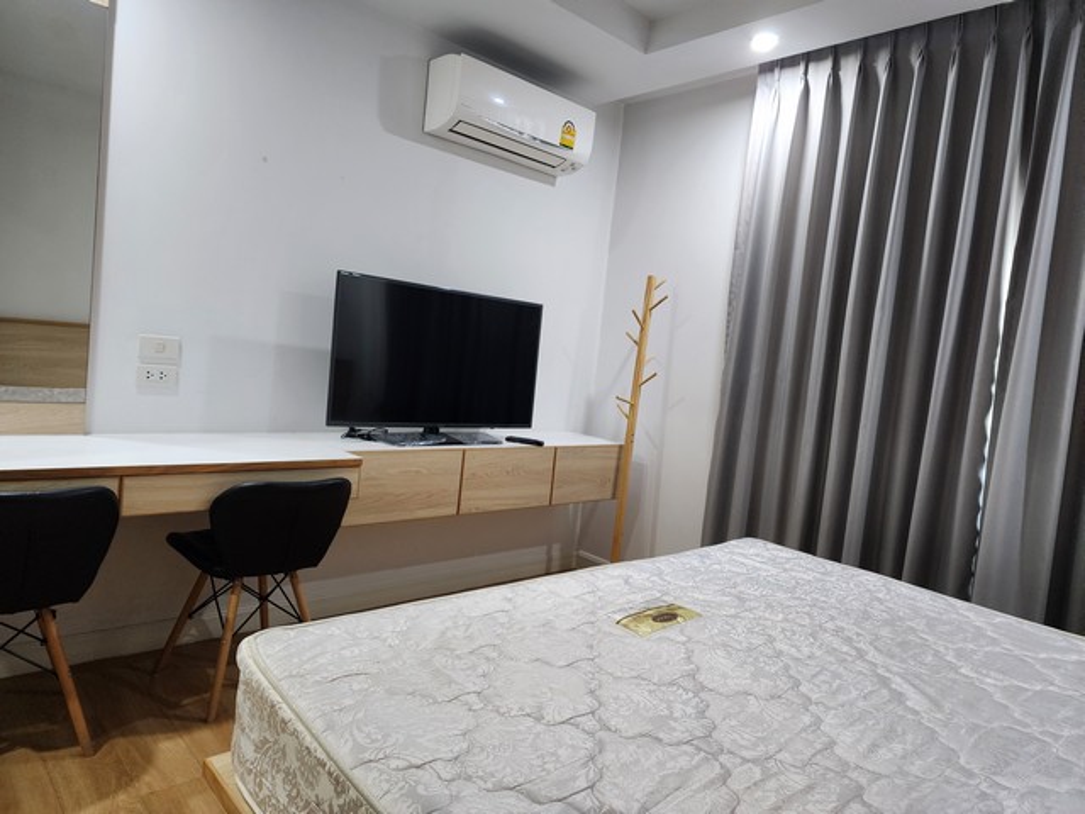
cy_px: 407
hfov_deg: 73.9
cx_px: 542
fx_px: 721
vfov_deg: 58.9
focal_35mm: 23
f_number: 1.8
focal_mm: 6.4
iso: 500
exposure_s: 1/100
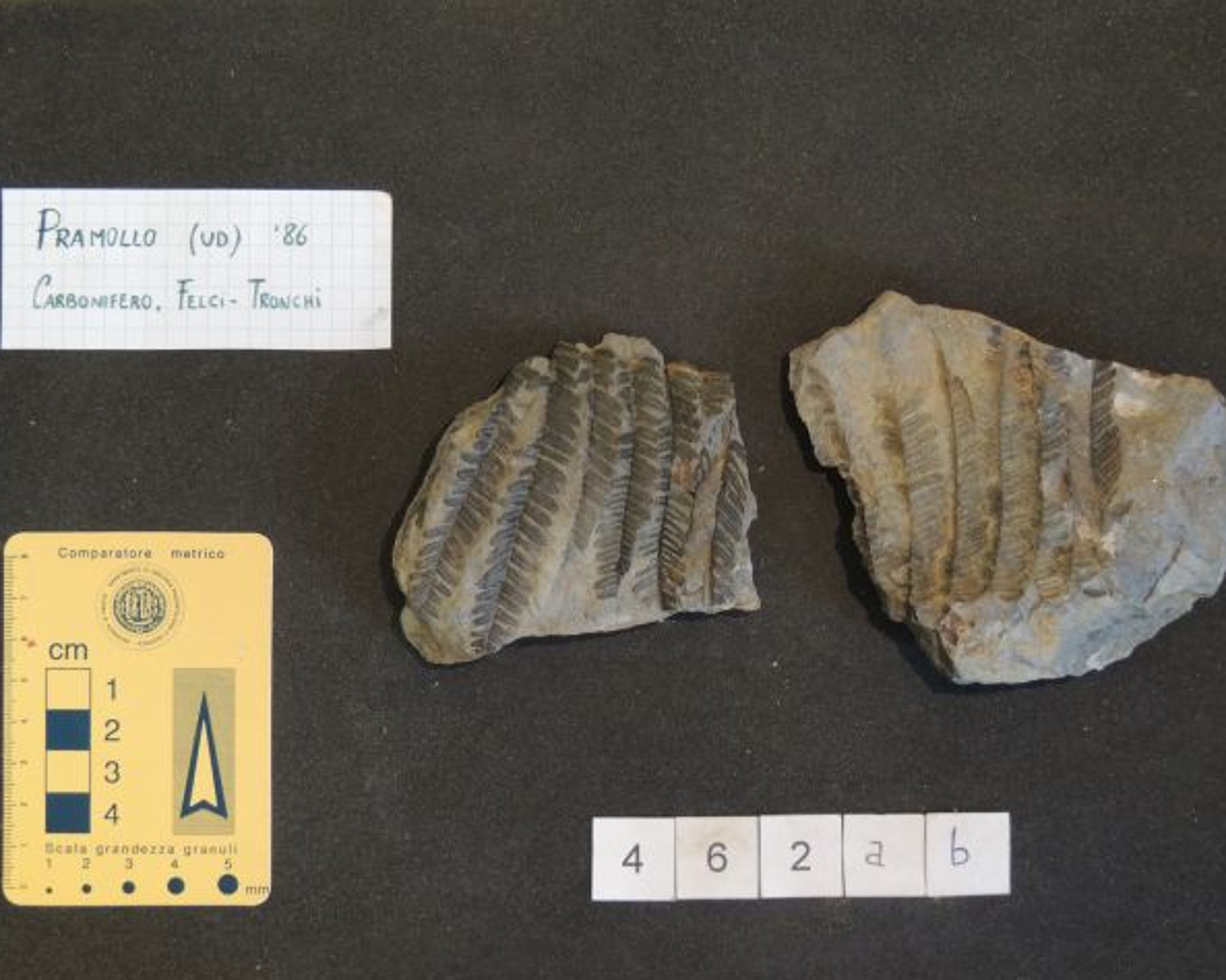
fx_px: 2866
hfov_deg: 24.1
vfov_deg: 19.4
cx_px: 604
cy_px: 492
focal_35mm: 79
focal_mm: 13.3
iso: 450
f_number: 3.9
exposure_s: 1/25
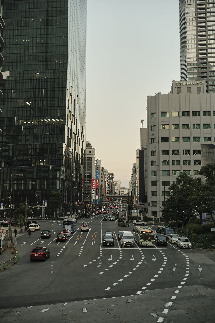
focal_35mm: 41
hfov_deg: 32.6
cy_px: 162
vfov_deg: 47.4
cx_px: 108
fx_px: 367
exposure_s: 1/280
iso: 640
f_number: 5.6
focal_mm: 27
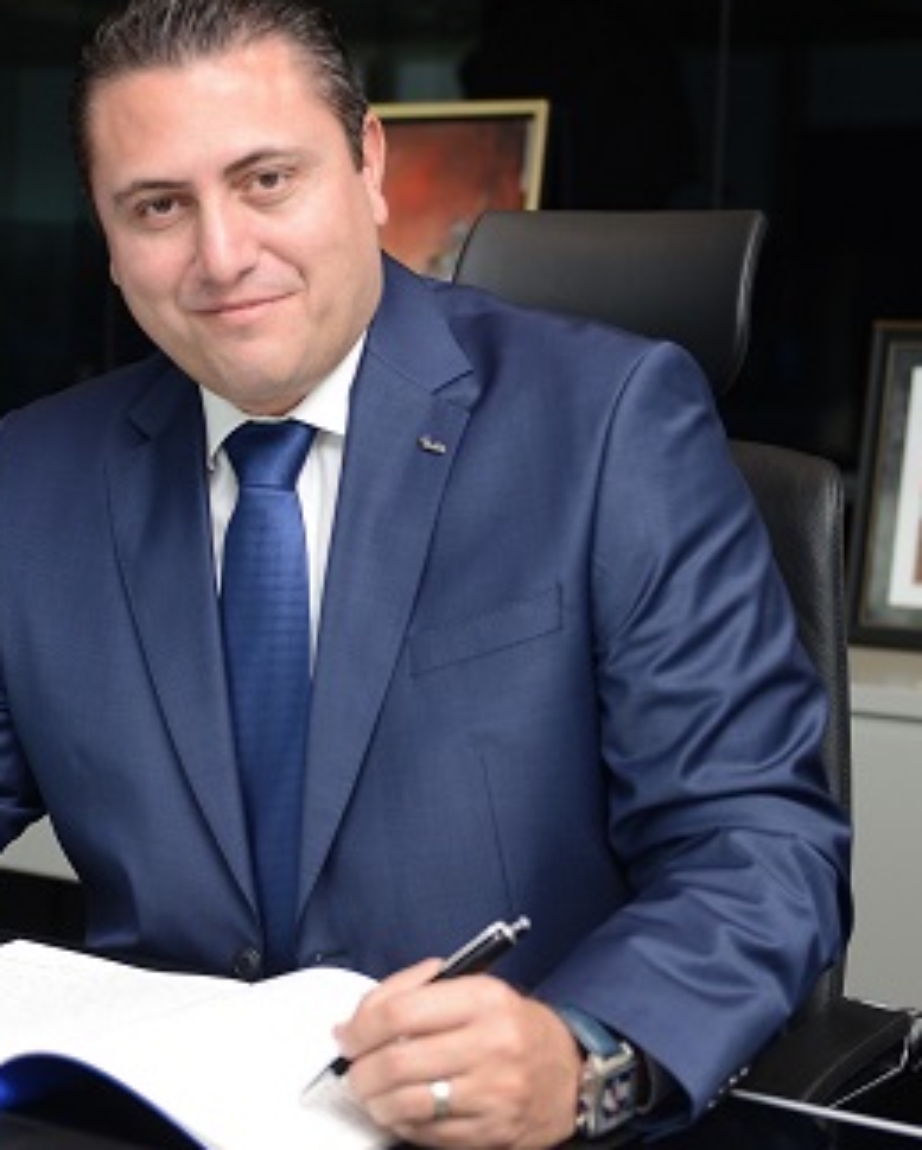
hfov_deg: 19.5
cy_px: 486
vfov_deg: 24.4
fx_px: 2657
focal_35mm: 78
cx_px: 189
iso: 320
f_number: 2.8
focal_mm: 42
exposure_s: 1/200
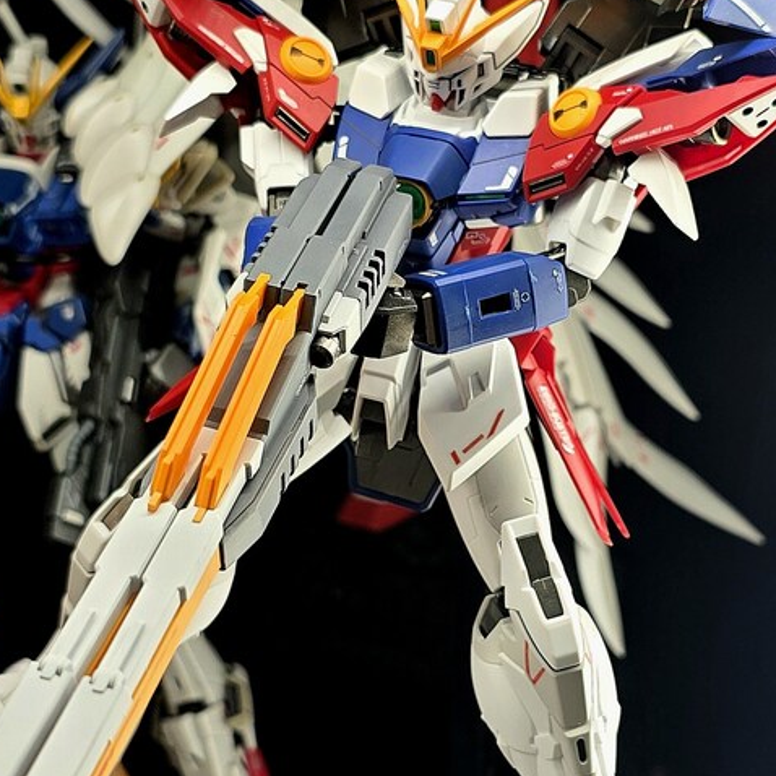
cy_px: 430
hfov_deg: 33.4
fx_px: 1293
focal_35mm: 51
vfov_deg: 33.4
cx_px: 422
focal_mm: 6.3
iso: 32
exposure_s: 1/120
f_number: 1.7
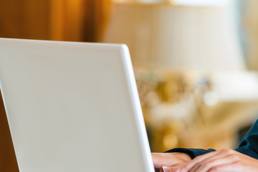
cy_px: 13
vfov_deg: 3.1
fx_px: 3133
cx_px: 232
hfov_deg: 4.7
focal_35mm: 437
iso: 250
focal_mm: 170
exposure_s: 1/125
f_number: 3.5
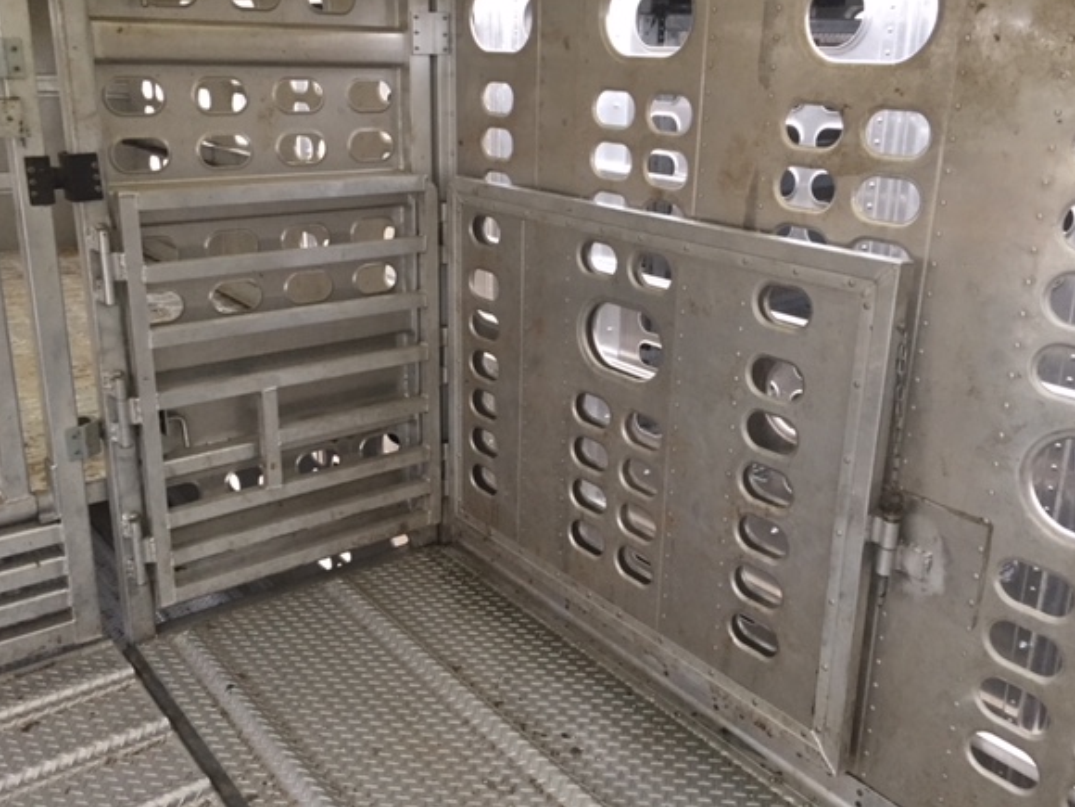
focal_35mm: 32
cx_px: 547
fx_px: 994
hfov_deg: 56.8
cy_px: 377
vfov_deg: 44.1
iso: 200
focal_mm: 4.15
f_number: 2.2
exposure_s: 1/30
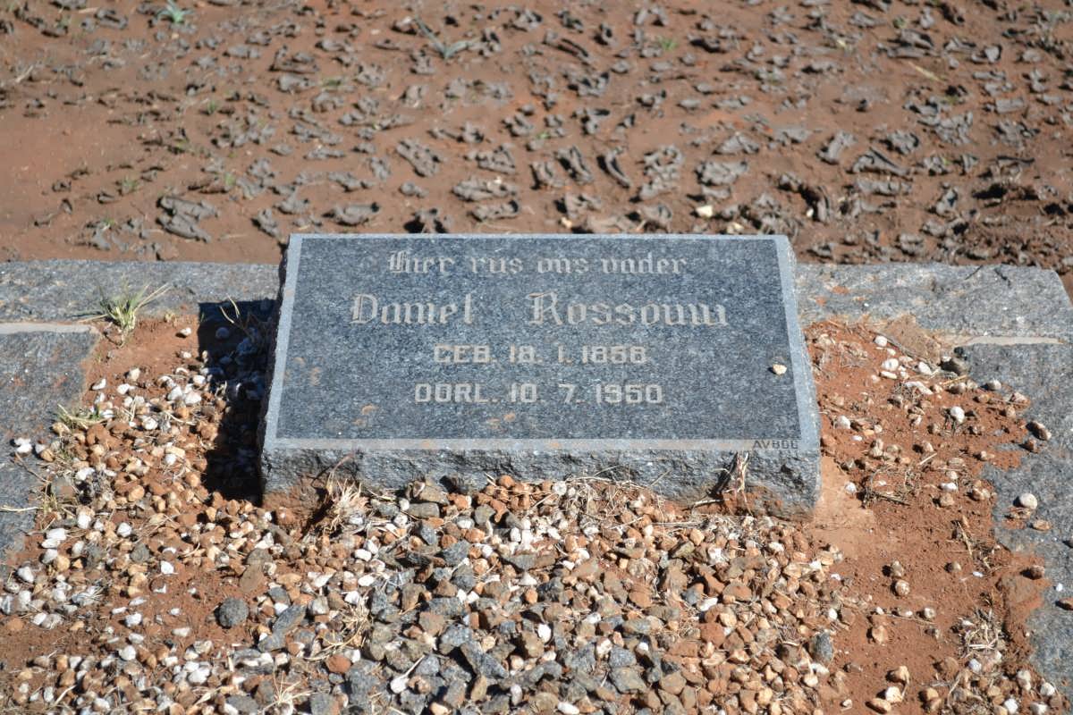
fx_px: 2459
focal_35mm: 82
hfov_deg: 24.6
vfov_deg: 16.6
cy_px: 358
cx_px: 536
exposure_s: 1/125
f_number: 5.6
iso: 140
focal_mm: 55
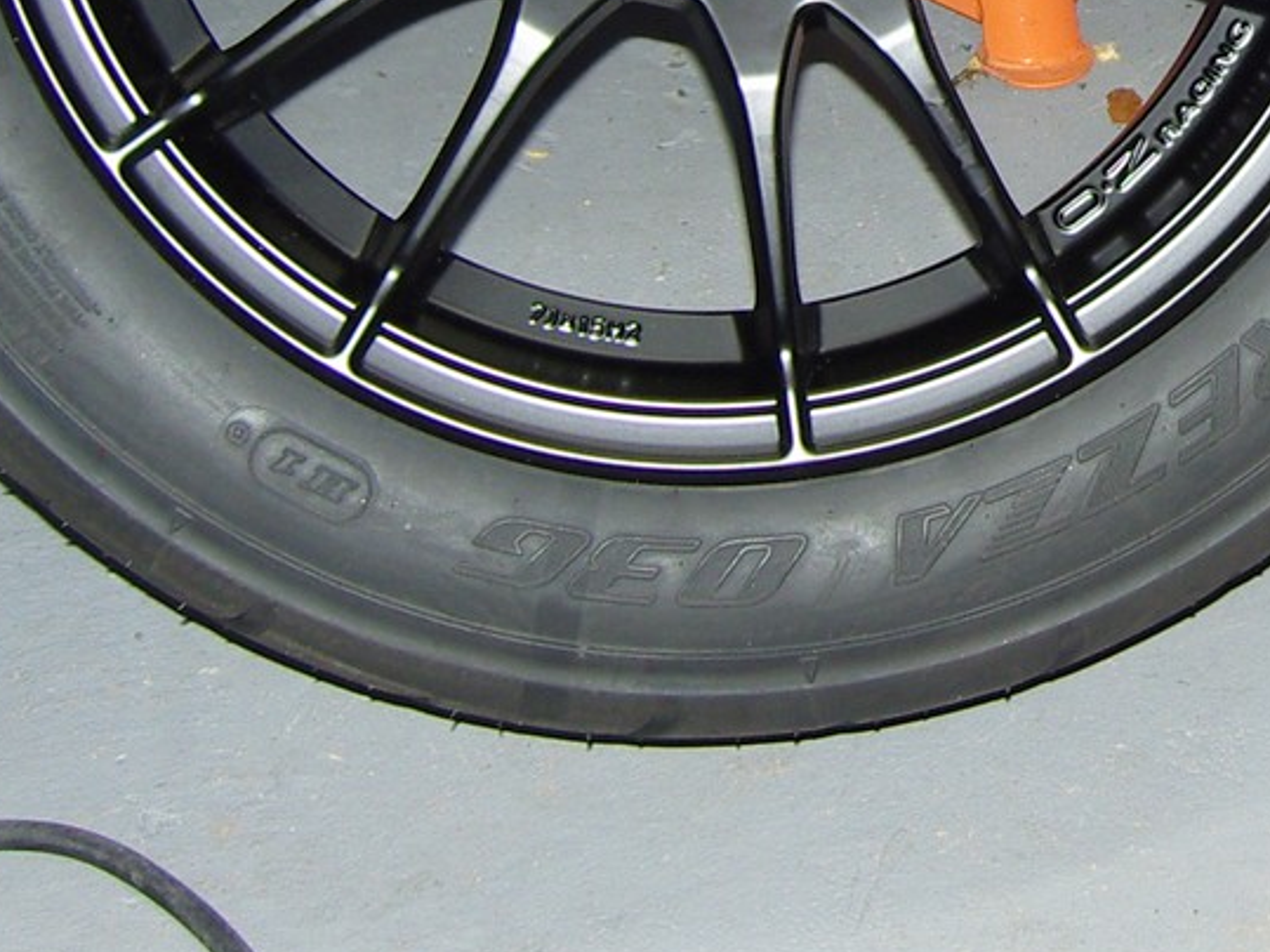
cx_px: 1360
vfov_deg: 14.0
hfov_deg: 18.8
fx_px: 3705
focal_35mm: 101
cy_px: -316
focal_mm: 7.3
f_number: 2.8
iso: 100
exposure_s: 1/40
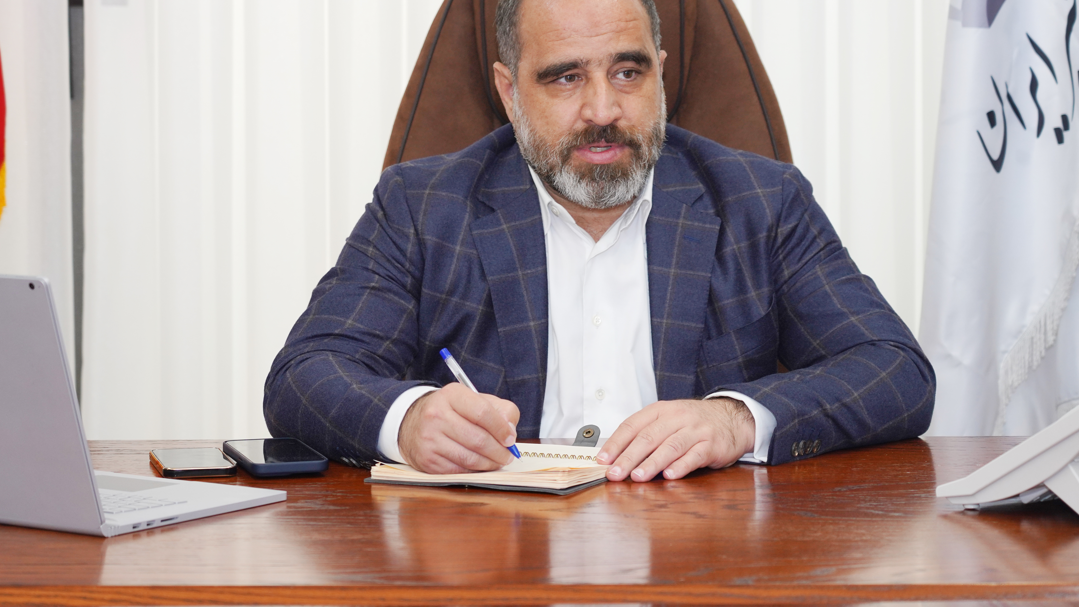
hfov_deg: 18.3
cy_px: 137
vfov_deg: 10.3
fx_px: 3348
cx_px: 487
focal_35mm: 117
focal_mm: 76
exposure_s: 1/100
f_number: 4
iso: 400
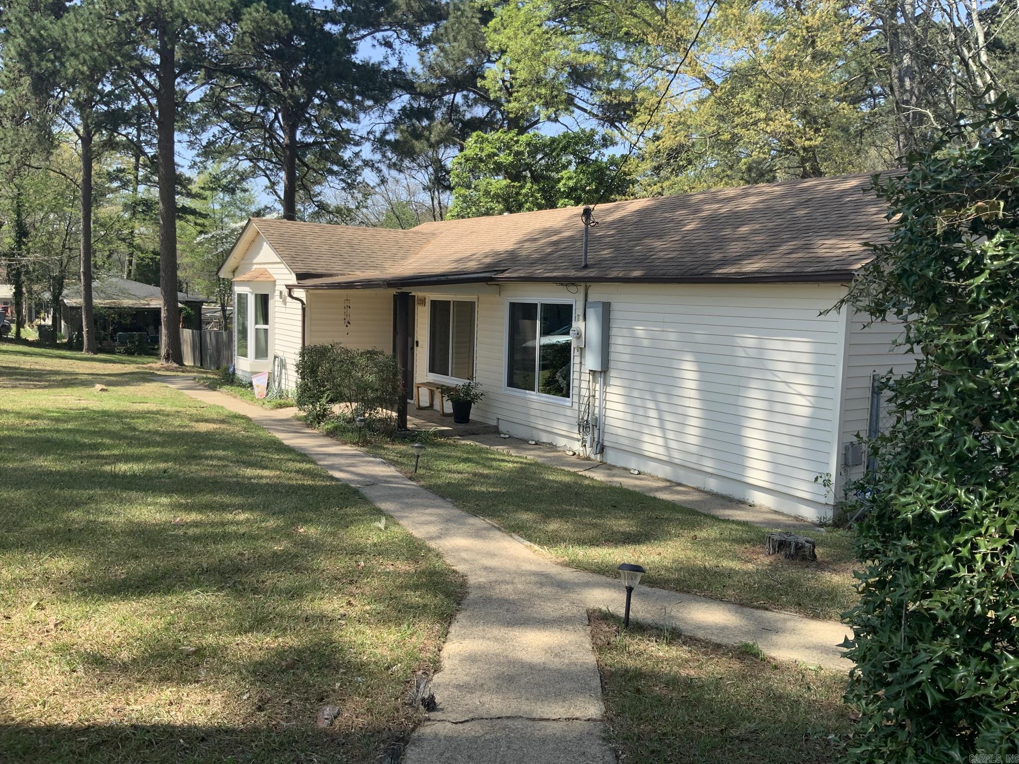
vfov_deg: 48.2
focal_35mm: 29
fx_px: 854
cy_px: 382
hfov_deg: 61.7
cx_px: 510
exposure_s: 1/739
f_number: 1.8
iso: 16
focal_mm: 3
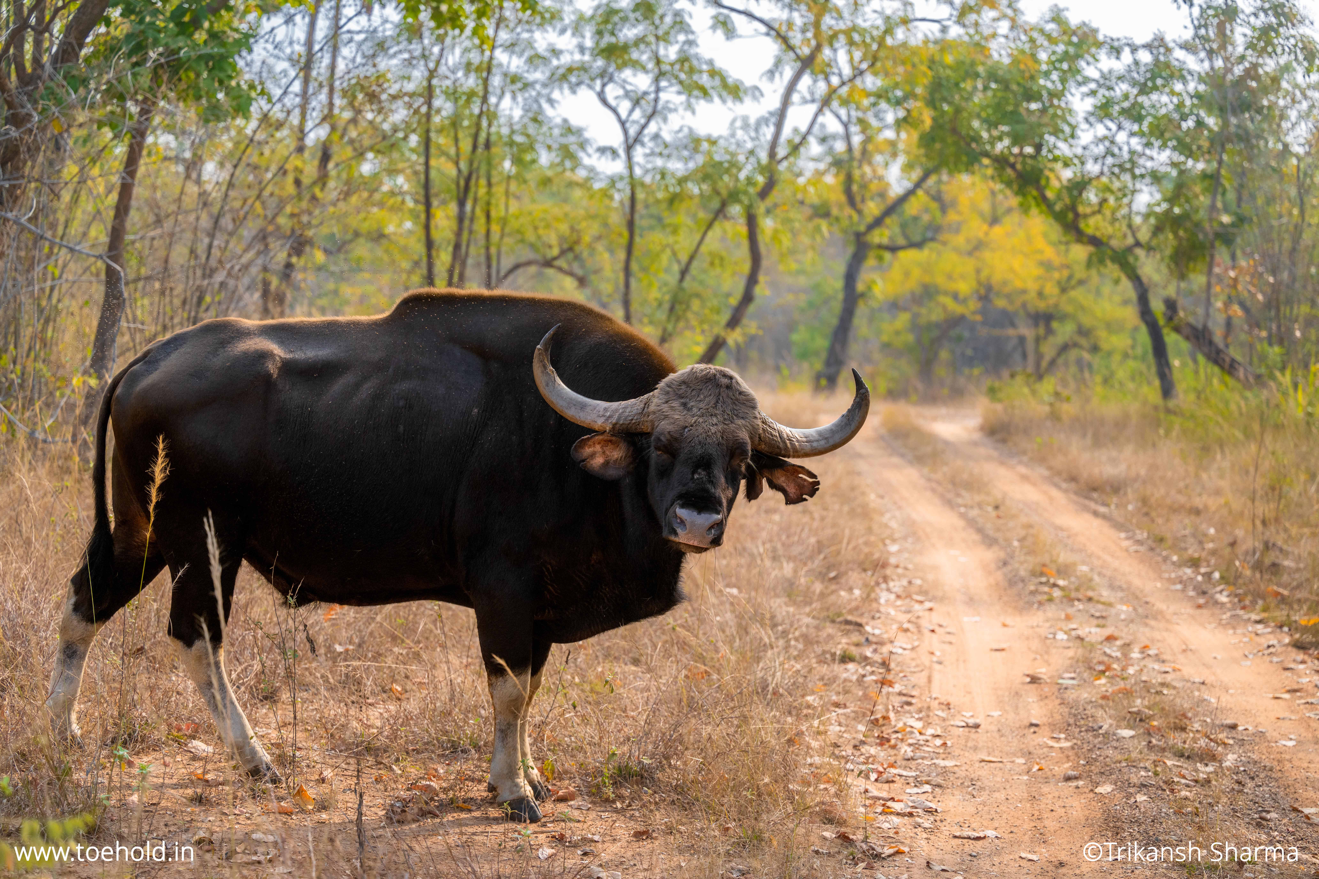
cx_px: 660
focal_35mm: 70
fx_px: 2565
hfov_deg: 28.8
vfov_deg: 19.5
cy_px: 440
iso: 400
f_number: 2.8
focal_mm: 70
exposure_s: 1/2500
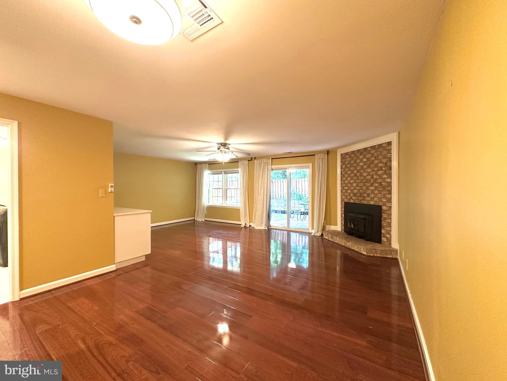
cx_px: 254
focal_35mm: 14
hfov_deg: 102.1
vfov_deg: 85.7
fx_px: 205
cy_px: 190
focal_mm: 2.22
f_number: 2.2
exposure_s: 1/60
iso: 400
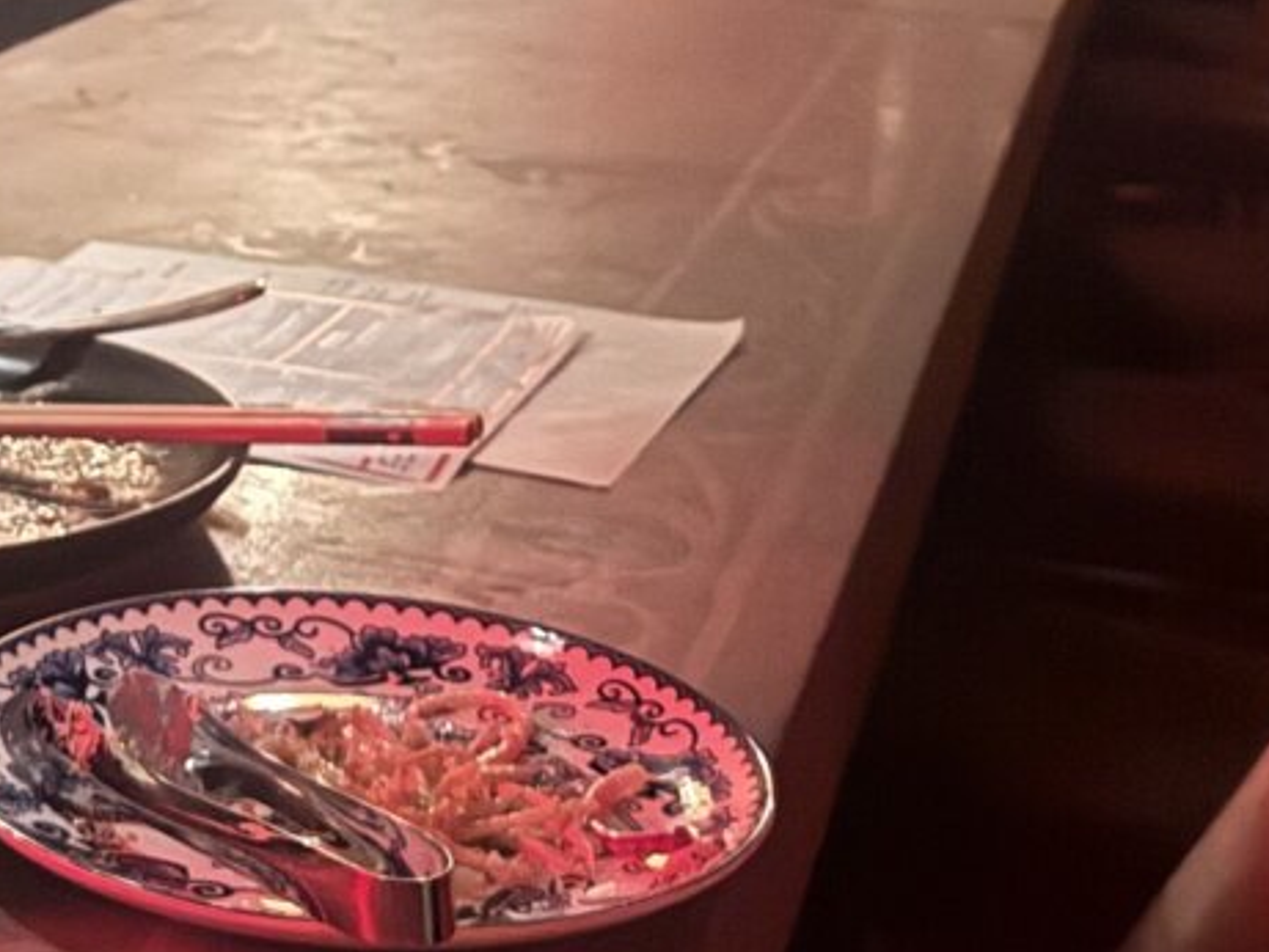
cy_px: -132
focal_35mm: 87
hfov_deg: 22.2
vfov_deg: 16.4
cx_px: 245
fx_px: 3190
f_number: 1.78
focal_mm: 6.76
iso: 1600
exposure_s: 1/30
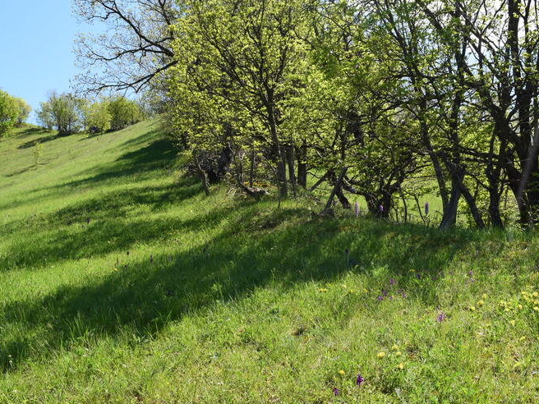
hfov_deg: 42.5
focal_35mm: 45
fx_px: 694
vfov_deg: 32.5
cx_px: 278
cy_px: 203
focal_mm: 27
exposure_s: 1/320
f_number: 11
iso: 400
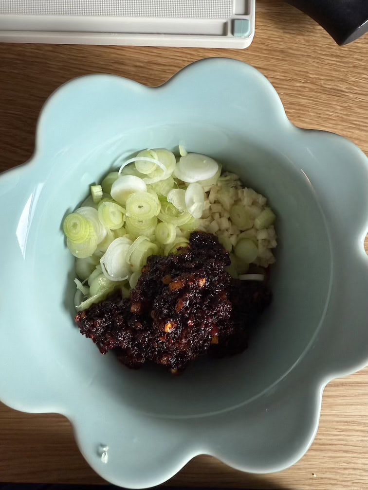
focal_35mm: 24
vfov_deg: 71.6
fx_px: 340
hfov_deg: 56.8
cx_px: 184
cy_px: 245
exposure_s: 1/95
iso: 320
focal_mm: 2.2
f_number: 2.2
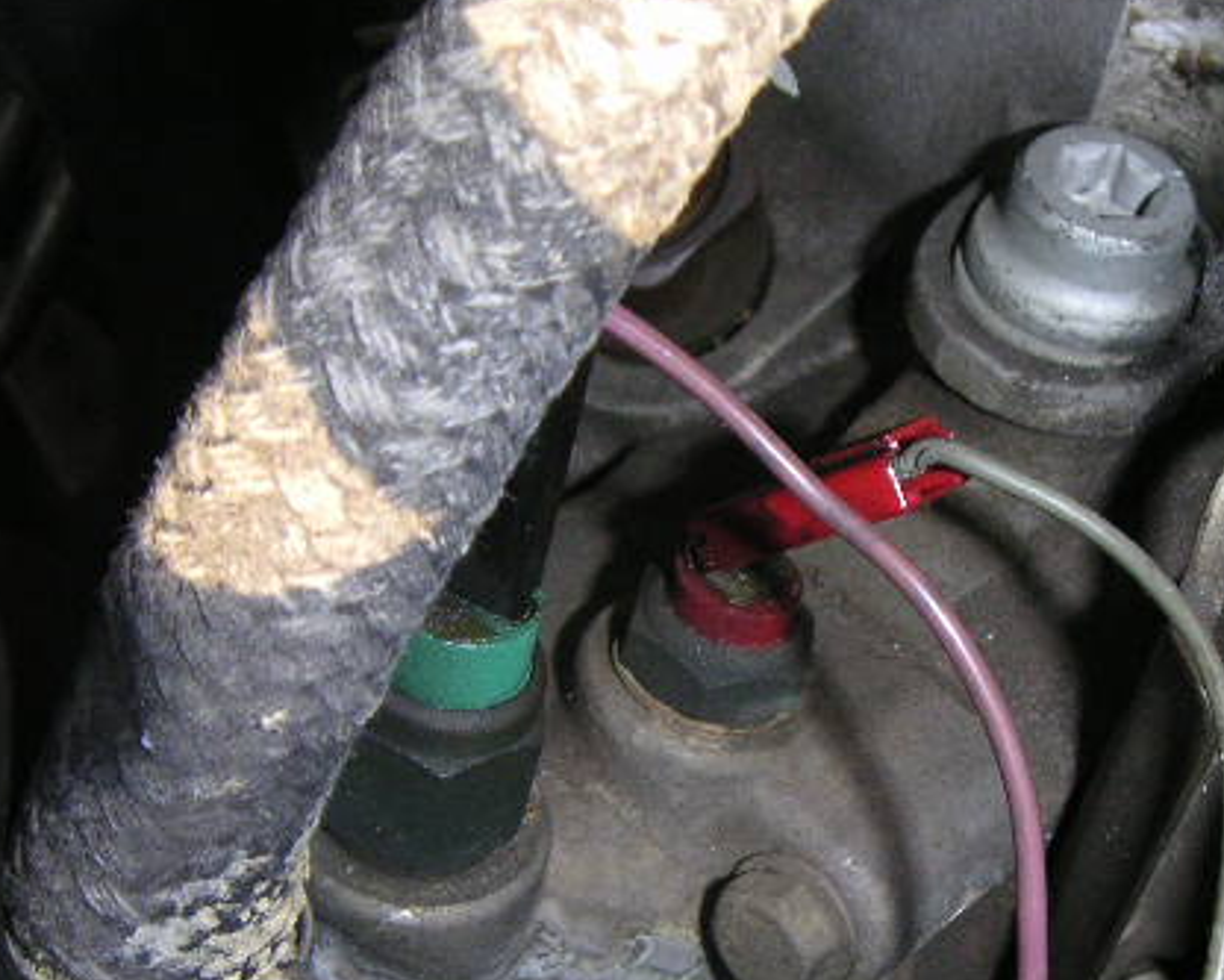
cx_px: 753
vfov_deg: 26.6
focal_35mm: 57
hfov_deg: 32.9
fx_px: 2065
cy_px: 615
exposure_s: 1/45
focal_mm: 6
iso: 160
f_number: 6.7
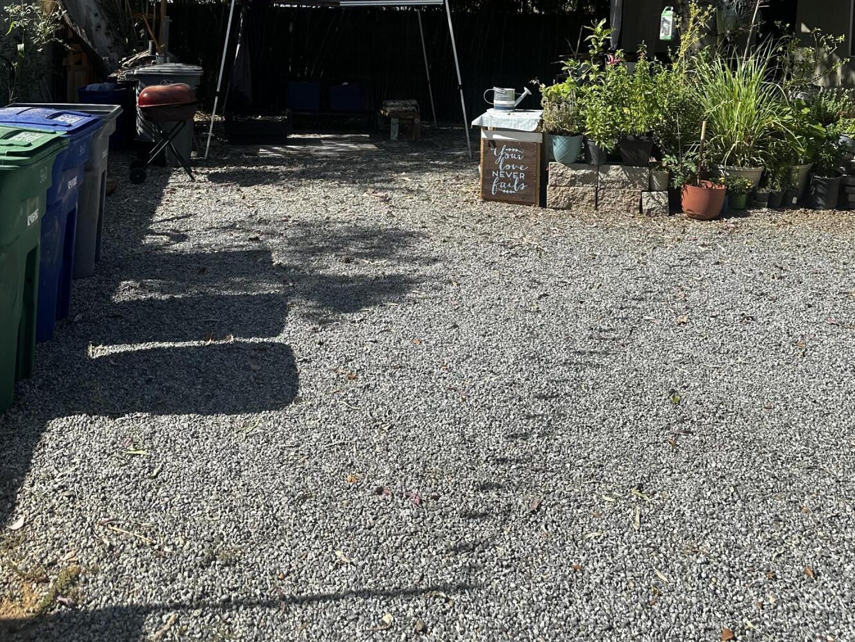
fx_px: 889
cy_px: 62
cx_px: 389
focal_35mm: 36
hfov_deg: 51.3
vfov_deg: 37.1
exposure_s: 1/2469
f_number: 1.78
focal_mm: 6.86
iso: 80
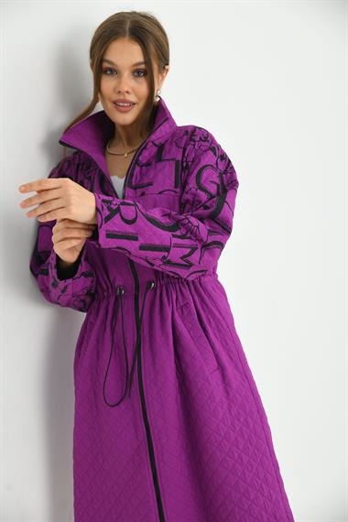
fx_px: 870
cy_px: 261
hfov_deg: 22.6
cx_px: 174
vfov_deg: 33.4
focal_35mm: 60
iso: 200
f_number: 5.6
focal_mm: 60
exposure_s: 1/125
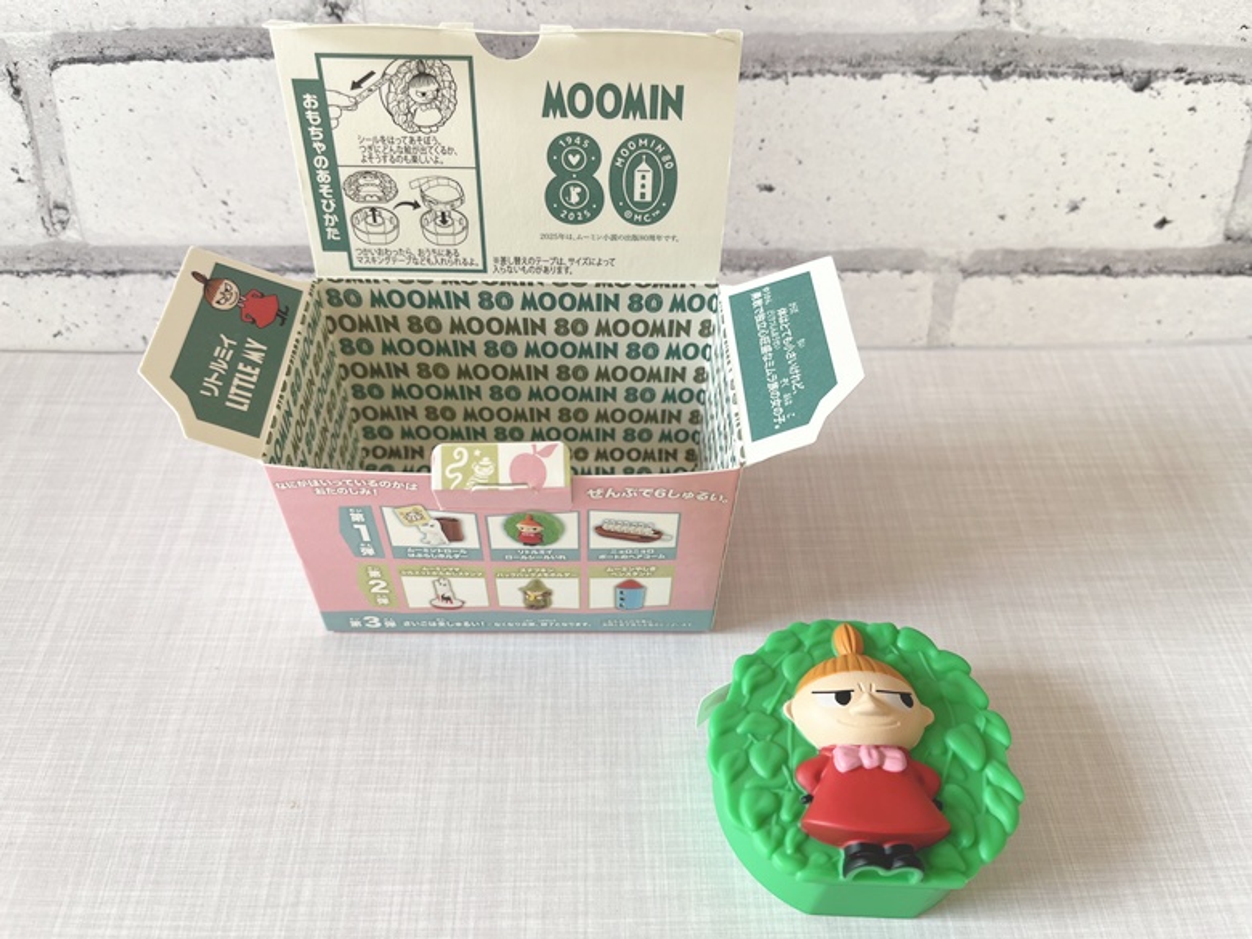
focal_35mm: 26
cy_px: 470
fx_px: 940
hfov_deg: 67.3
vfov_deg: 53.1
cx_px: 626
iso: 40
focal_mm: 5.1
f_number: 1.6
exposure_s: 1/121
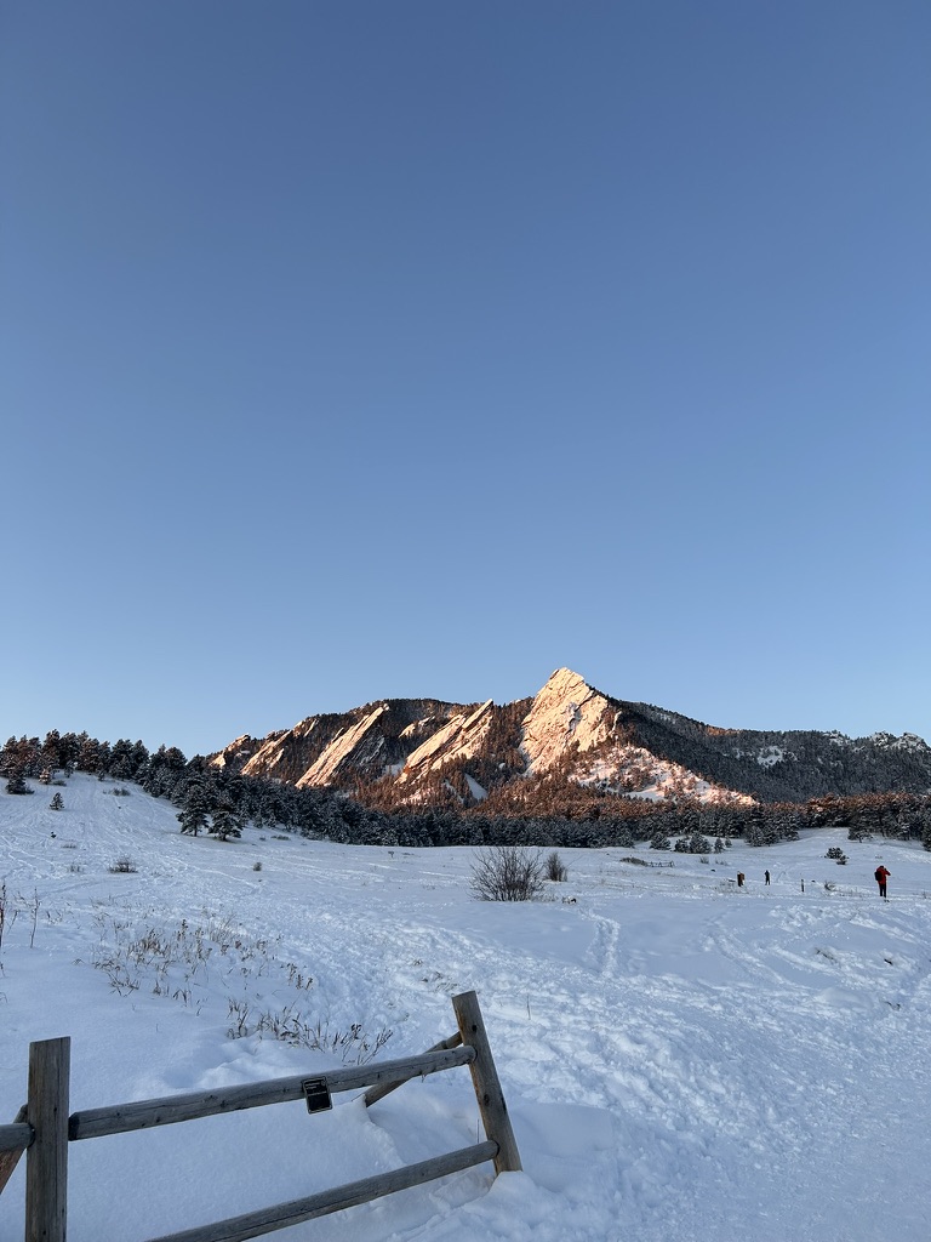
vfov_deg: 67.3
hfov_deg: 53.1
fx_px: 932
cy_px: 621
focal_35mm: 26
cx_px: 466
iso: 50
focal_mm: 5.7
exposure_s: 1/439
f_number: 1.5
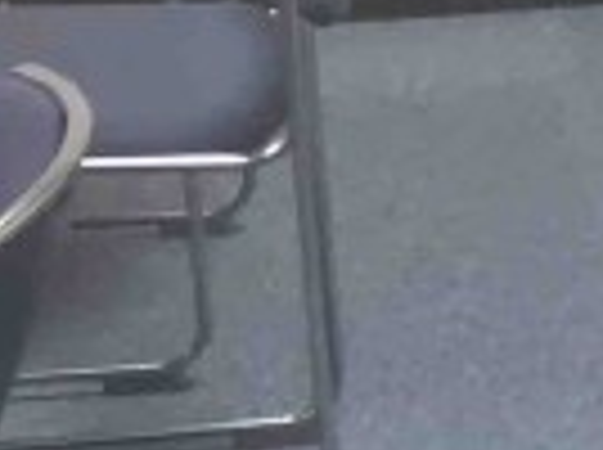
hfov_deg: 7.1
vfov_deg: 6.3
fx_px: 3860
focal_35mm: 222
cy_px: -756
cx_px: 2300
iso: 64
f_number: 2.2
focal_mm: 4.15
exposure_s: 1/30
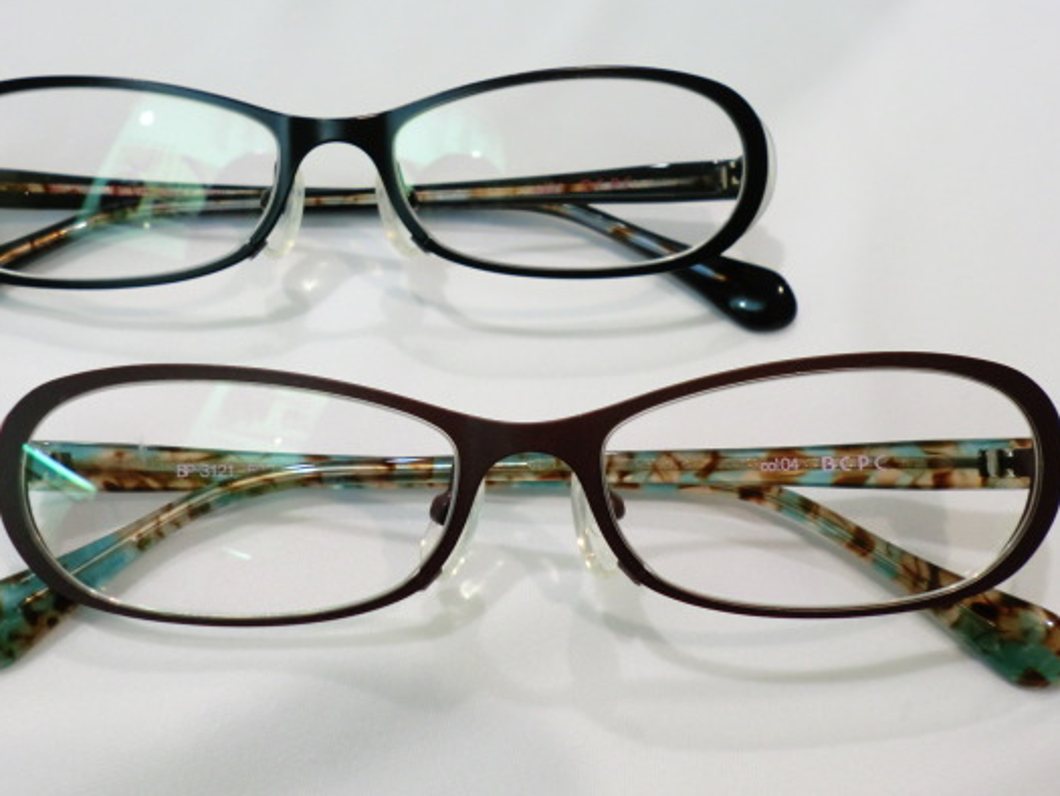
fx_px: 1195
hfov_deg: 47.7
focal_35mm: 39
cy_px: 343
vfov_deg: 36.8
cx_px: 456
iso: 125
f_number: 3.5
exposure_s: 1/60
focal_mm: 5.8
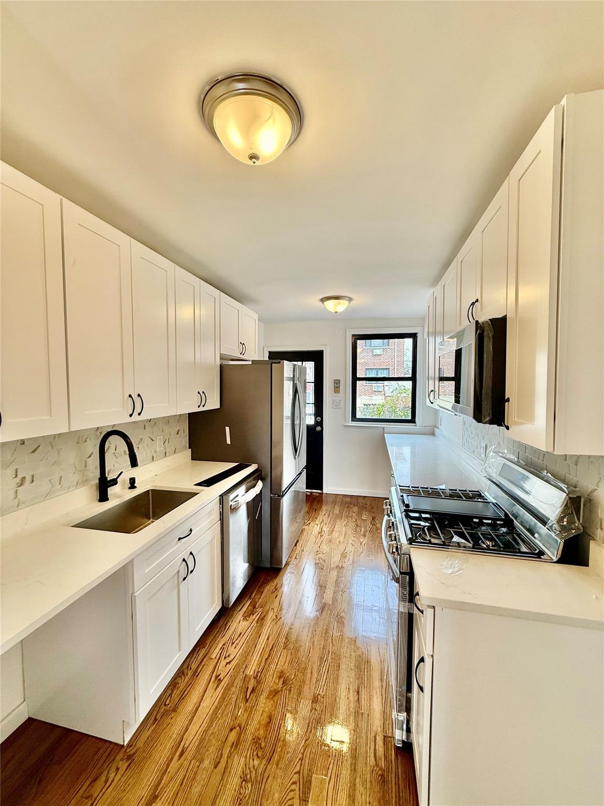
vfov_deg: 102.1
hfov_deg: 85.7
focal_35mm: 14
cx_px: 302
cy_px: 403
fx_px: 326
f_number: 2.2
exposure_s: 1/120
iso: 100
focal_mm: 2.22
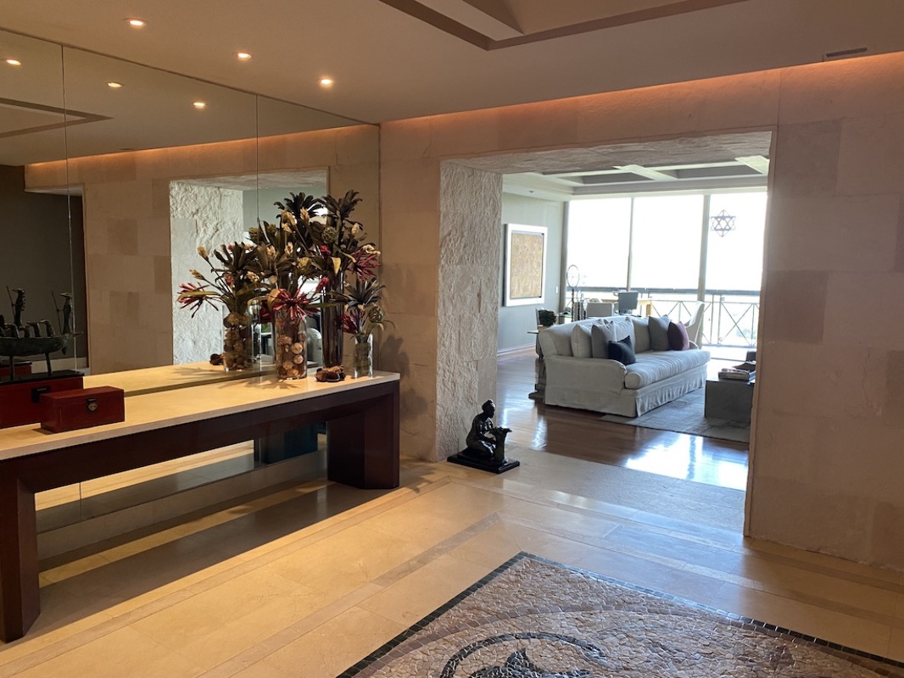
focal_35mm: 26
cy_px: 339
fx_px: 679
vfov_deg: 53.1
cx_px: 452
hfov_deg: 67.3
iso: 125
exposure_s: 1/60
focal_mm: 4.25
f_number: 1.8
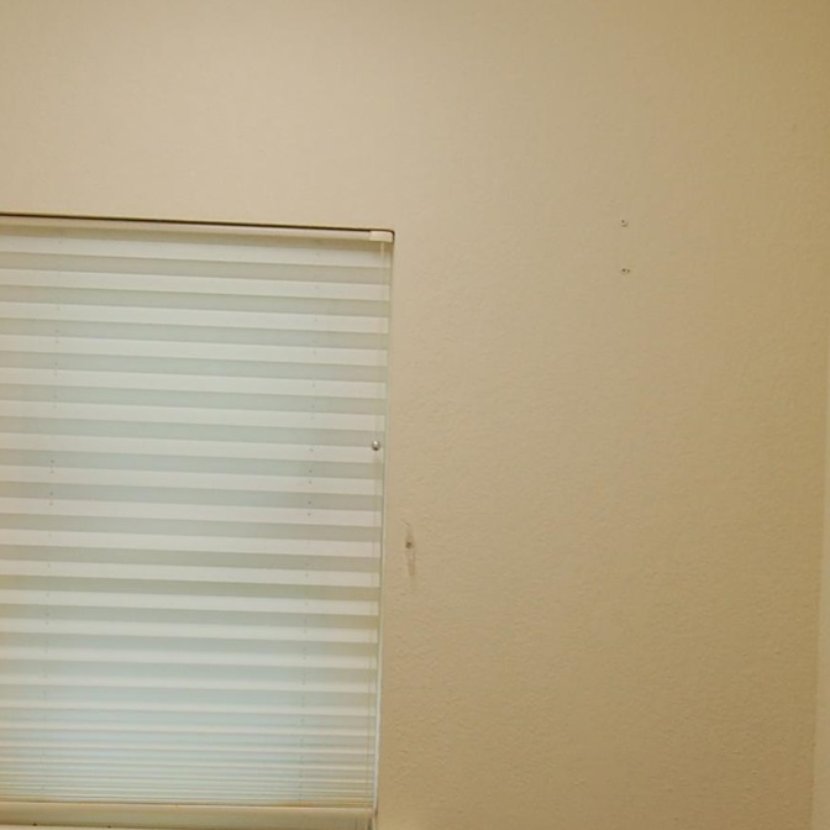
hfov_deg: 18.1
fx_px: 2604
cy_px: 655
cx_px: 371
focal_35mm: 96
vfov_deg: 18.0
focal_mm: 22
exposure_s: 1/50
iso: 400
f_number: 3.8
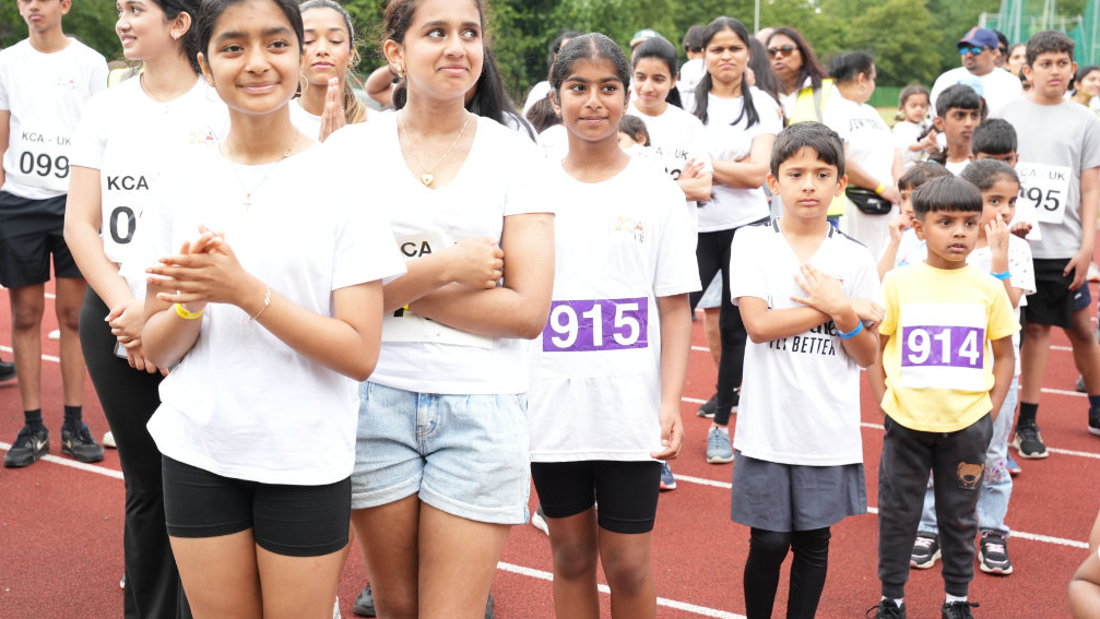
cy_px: 261
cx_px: 553
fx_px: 1510
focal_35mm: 52
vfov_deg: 23.2
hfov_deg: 40.0
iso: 400
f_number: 5.6
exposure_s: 1/200
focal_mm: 48.7
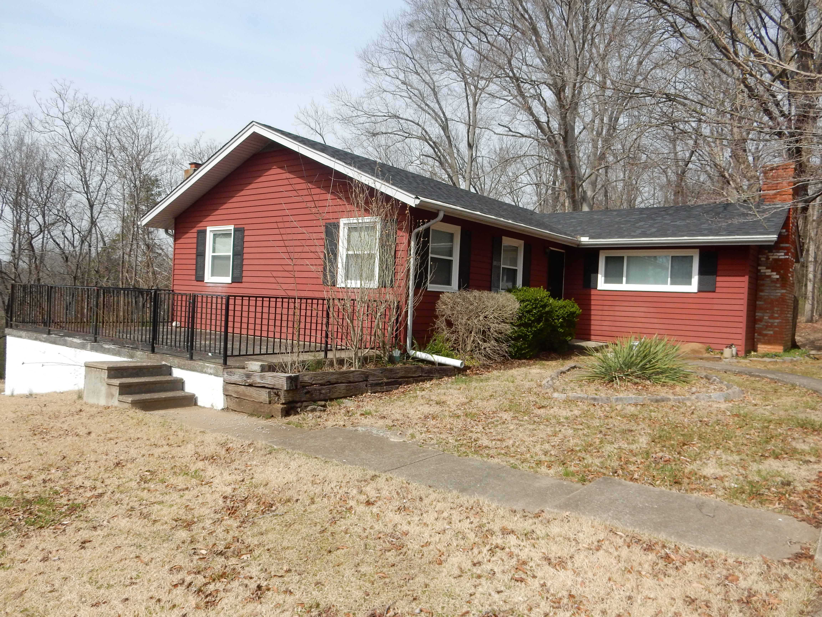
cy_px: 308
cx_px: 411
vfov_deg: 54.9
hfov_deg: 69.4
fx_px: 594
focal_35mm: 25
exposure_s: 1/1250
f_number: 3.7
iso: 125
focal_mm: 4.5
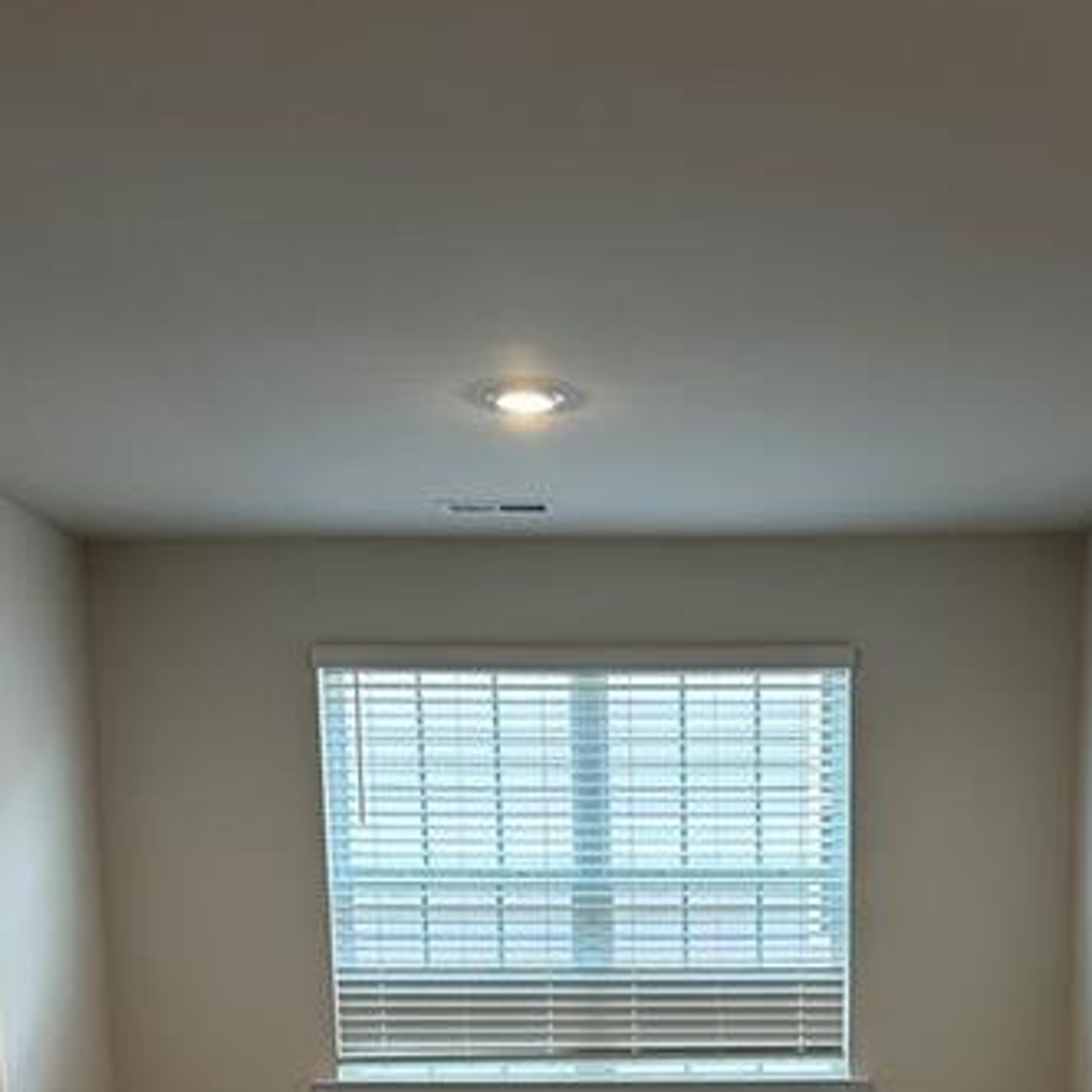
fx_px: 1749
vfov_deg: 31.3
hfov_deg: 34.3
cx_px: 737
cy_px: 1168
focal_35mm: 49
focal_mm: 6.86
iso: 200
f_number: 1.78
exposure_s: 1/120
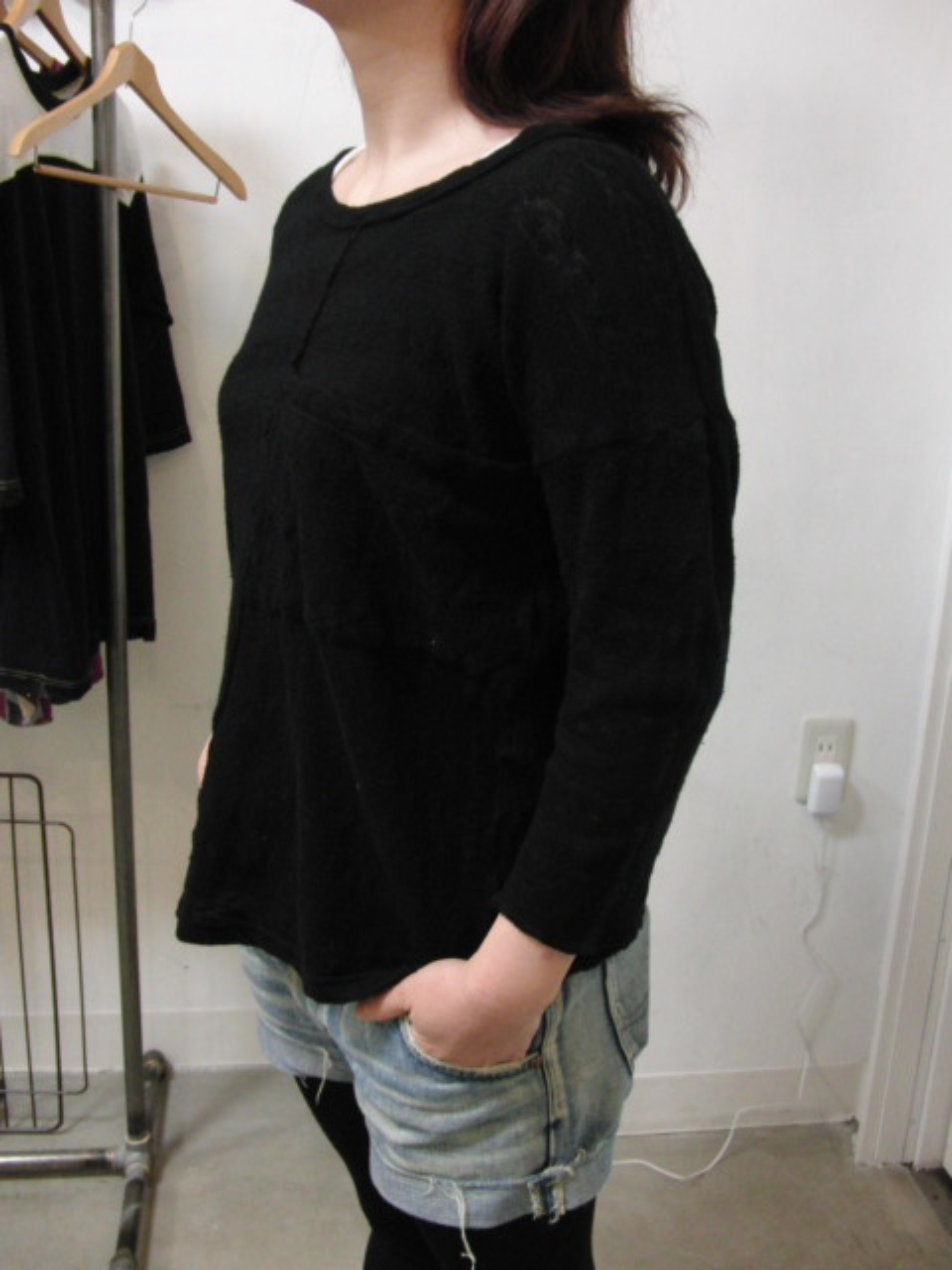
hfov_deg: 38.7
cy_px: 635
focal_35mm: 37
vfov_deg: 50.1
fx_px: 1357
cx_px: 476
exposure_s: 1/15
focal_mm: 6.42
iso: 400
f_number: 3.6
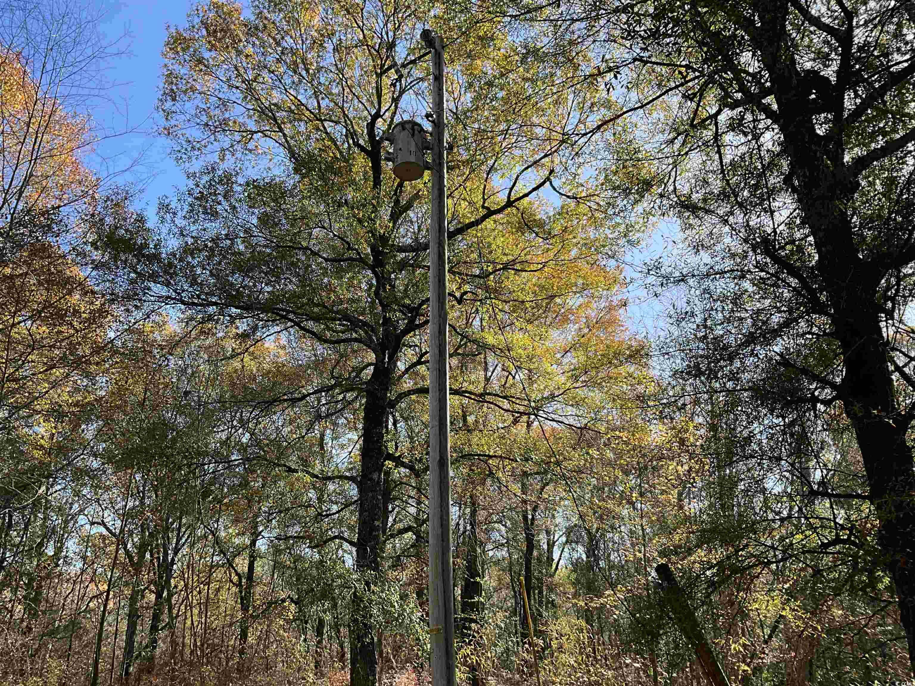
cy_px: 343
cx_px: 458
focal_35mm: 29
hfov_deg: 61.7
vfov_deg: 48.2
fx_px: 767
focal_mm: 3
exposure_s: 1/556
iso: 25
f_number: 1.8
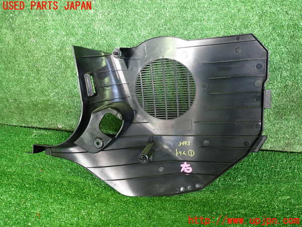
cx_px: 151
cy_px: 114
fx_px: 218
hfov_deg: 69.4
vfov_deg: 54.9
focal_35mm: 25
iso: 640
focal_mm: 4.5
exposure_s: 1/30
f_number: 2
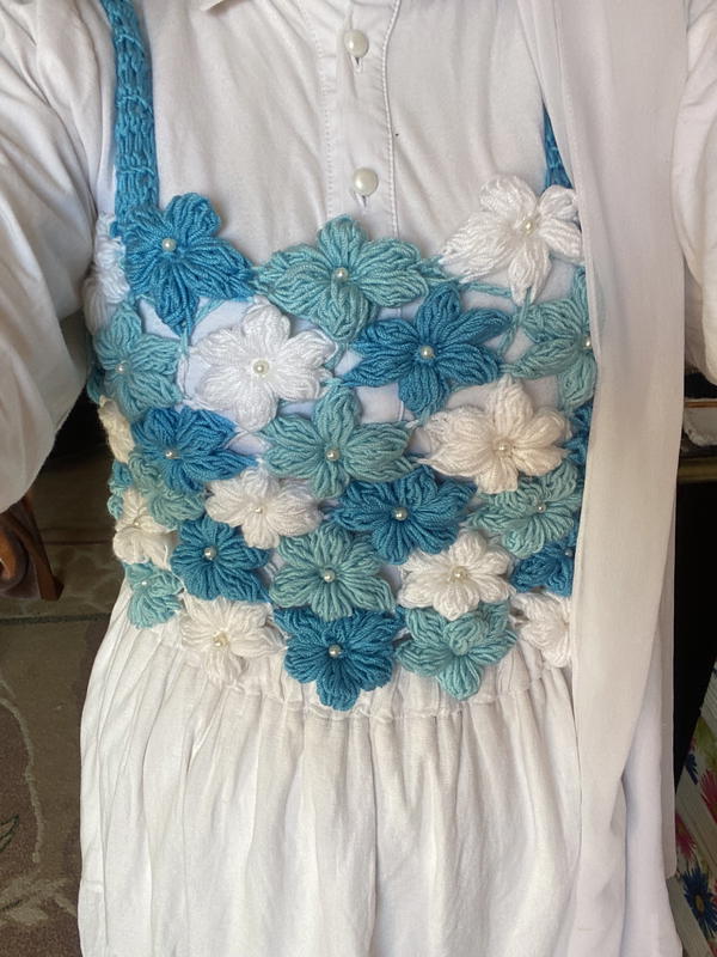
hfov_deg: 46.8
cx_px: 358
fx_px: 829
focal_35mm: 30
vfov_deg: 60.0
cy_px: 478
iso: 80
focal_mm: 2.71
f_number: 2.2
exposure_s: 1/122
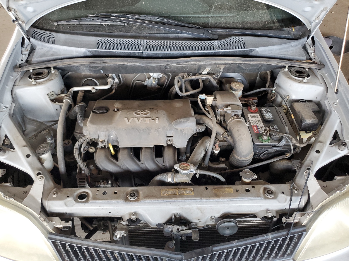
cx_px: 174
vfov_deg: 53.1
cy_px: 130
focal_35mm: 26
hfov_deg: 67.3
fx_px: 262
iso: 108
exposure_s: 1/60.2
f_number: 1.5
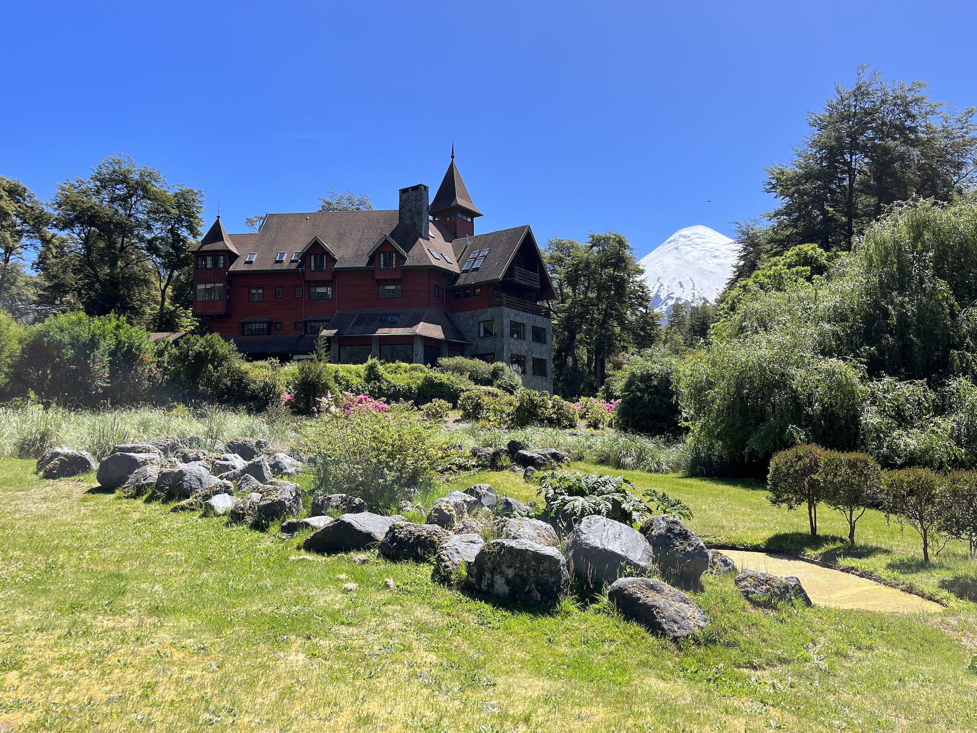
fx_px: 734
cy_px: 366
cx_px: 488
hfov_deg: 67.3
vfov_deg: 53.1
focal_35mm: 26
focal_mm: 5.1
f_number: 1.6
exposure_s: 1/2179
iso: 50
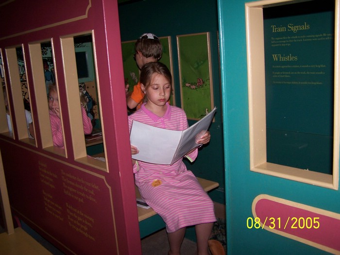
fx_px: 373
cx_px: 170
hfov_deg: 49.0
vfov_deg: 37.7
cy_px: 128
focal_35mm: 38
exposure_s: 1/60
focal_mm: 6.3
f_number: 2.8
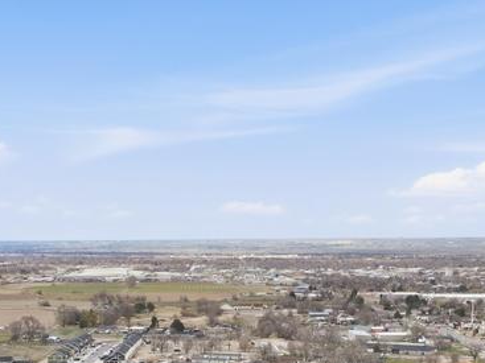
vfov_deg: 19.7
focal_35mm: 67
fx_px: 938
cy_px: 504
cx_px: 223
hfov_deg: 29.0
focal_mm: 12.3
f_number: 2.8
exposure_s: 1/800
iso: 370
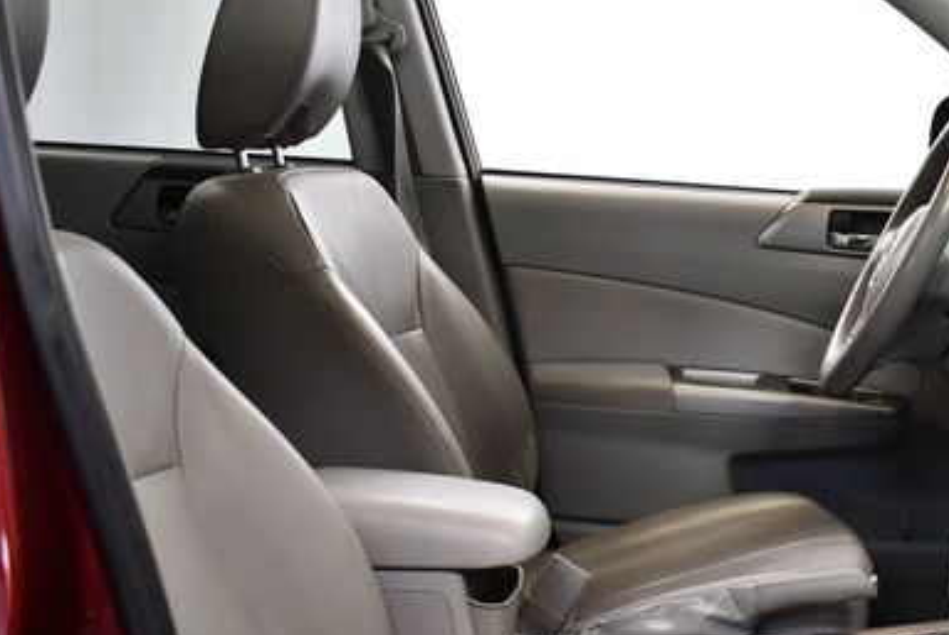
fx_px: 1583
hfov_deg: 32.5
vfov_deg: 22.5
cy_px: 465
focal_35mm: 60
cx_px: 759
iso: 1250
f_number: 3.5
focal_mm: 18
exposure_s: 1/125
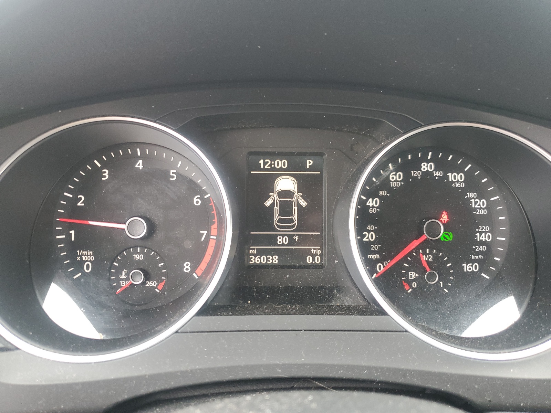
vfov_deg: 53.1
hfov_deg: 67.3
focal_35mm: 26
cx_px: 276
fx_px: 414
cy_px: 206
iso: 115
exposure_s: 1/60.2
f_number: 1.5
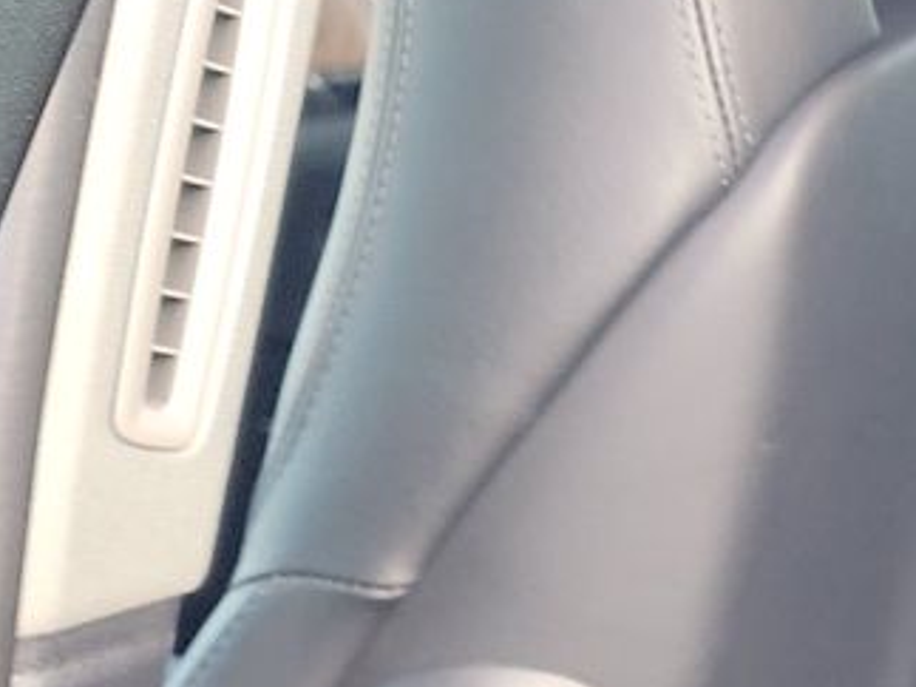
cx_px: 2011
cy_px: 801
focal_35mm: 119
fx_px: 3148
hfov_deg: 13.4
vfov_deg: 12.2
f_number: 1.8
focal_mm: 6.7
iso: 250
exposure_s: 1/59
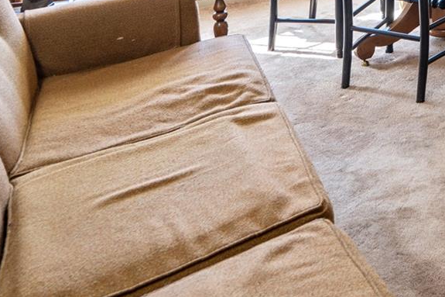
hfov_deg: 27.6
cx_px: 614
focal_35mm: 57
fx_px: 704
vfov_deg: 18.8
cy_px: -226
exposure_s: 1/10
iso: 200
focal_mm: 16
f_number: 6.3
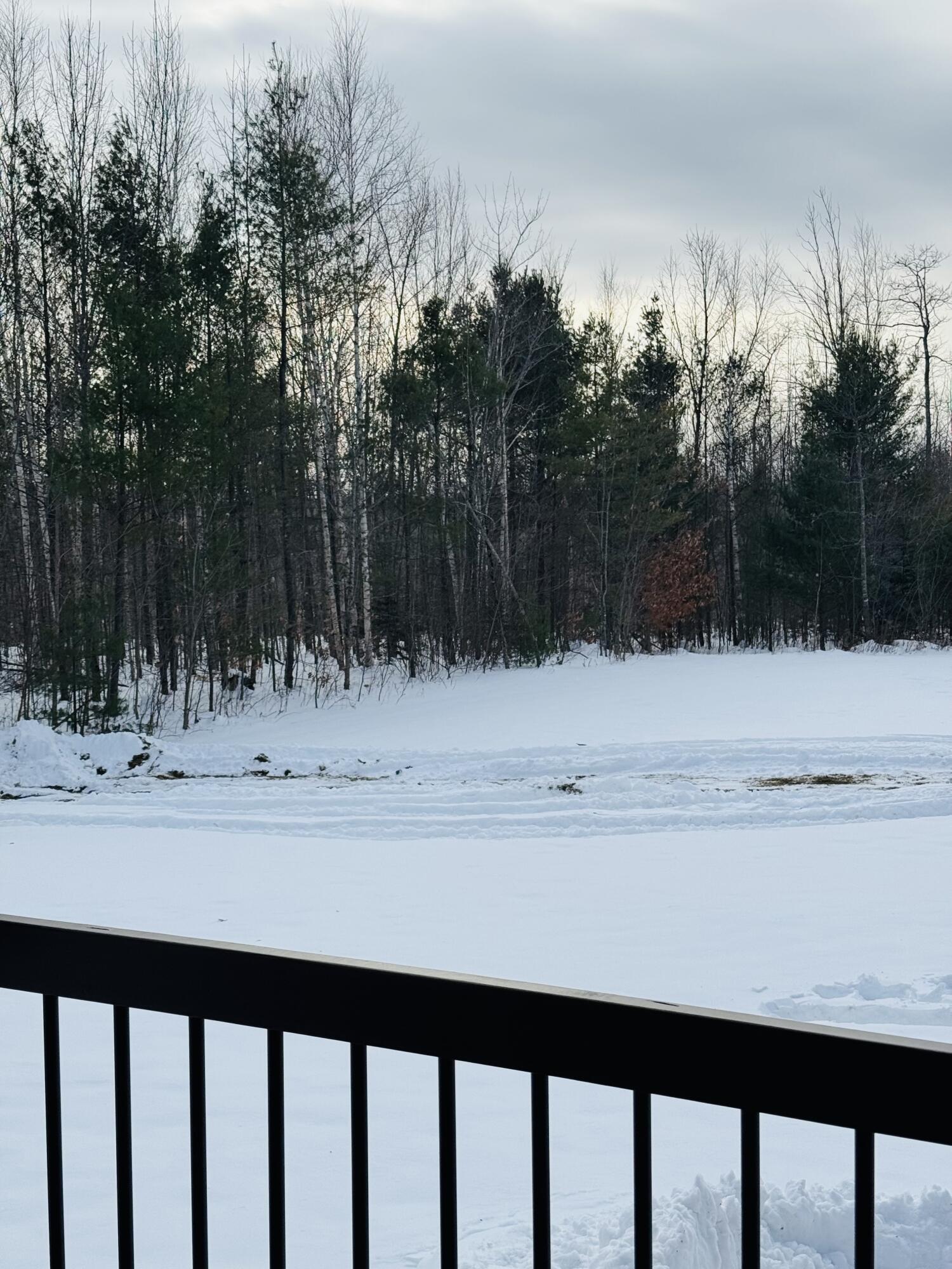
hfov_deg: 30.3
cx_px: 476
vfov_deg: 39.7
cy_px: 634
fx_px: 1760
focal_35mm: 48
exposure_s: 1/4975
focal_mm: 6.76
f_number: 1.78
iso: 64
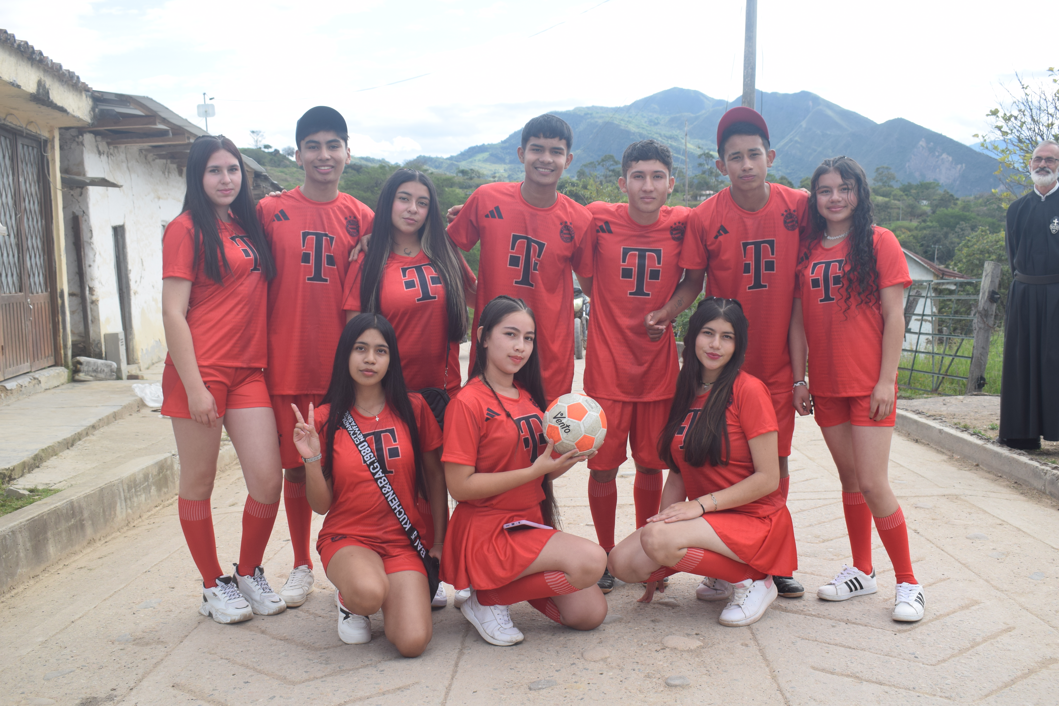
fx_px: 1103
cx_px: 530
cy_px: 353
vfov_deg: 35.5
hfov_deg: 51.3
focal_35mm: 38
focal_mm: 25
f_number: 8
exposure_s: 1/250
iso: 200
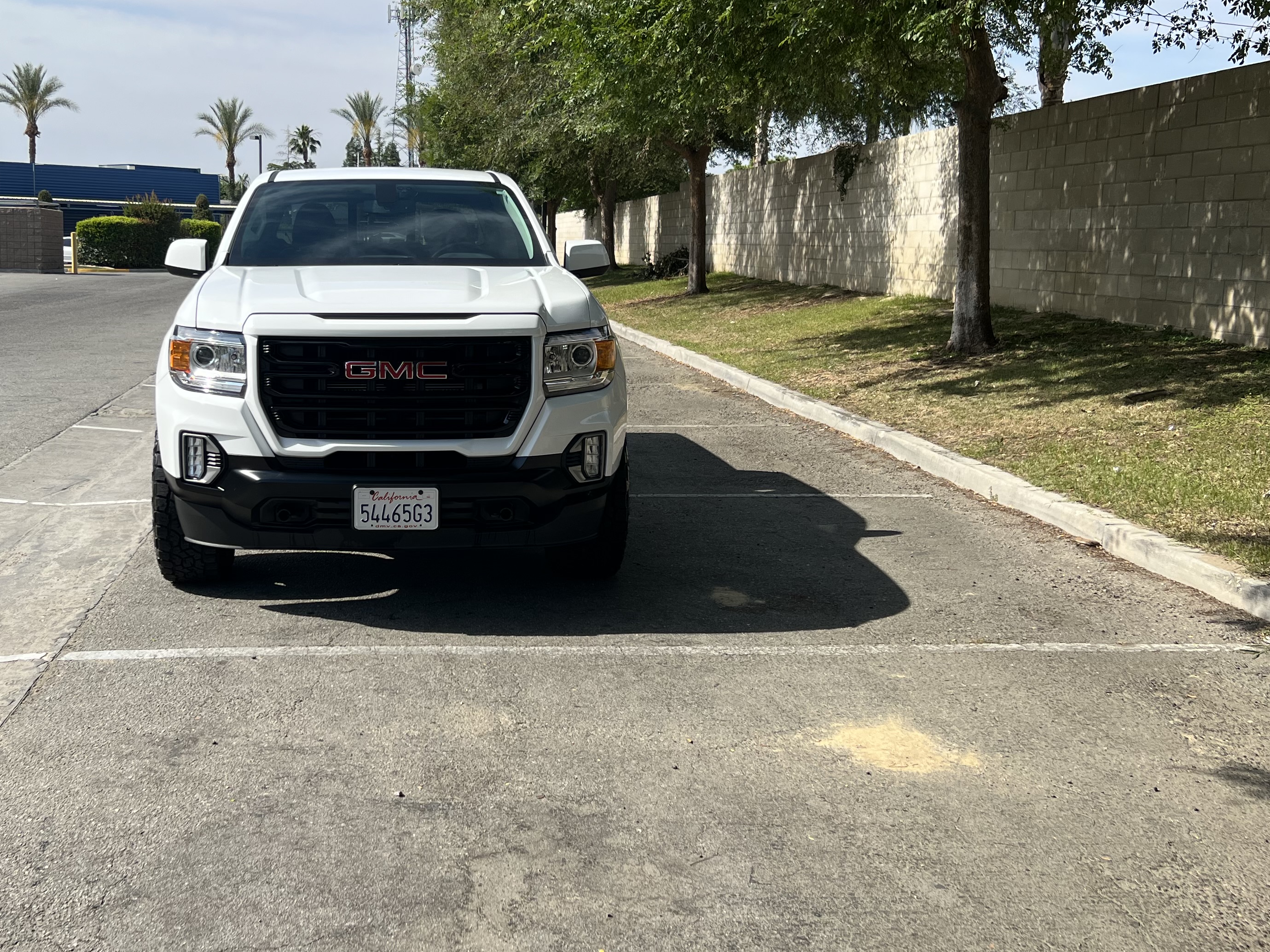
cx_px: 405
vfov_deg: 37.7
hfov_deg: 48.0
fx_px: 1394
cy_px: 415
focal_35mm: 38
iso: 50
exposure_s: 1/4115
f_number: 1.5
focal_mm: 5.7
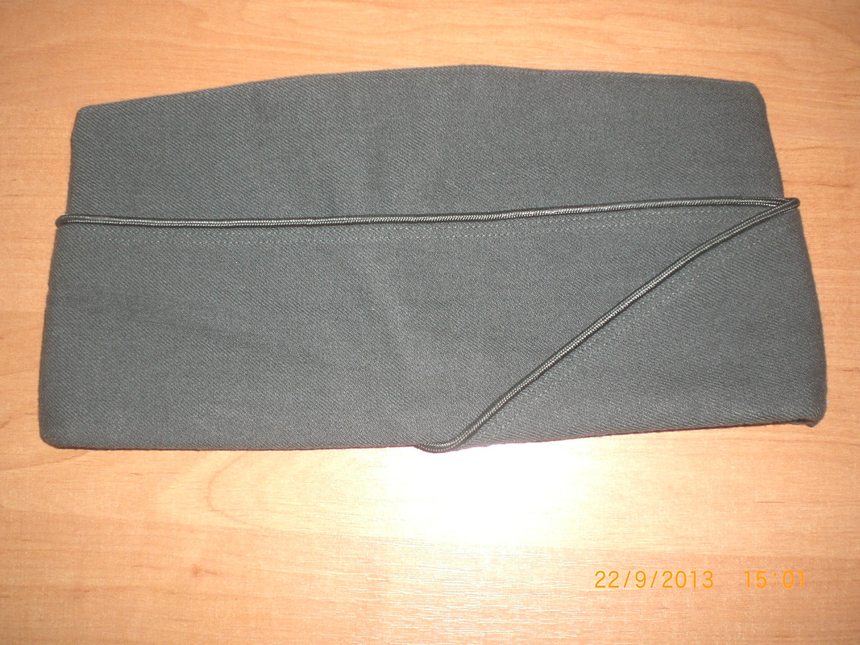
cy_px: 322
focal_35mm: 38
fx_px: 944
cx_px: 430
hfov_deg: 49.0
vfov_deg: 37.7
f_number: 3.1
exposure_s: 1/60
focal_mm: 6.3
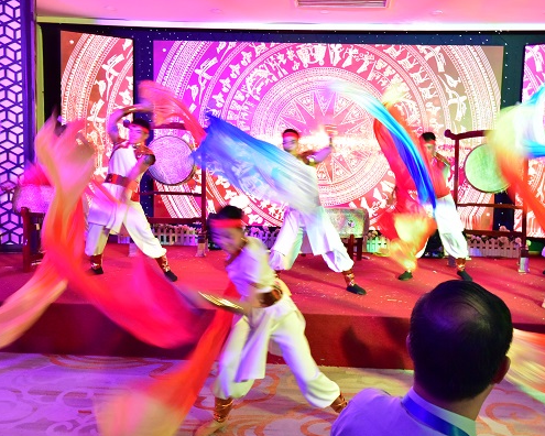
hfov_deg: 54.1
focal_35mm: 33
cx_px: 307
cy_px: 219
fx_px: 532
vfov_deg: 44.5
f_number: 10
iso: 5000
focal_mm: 29
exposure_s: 1/30
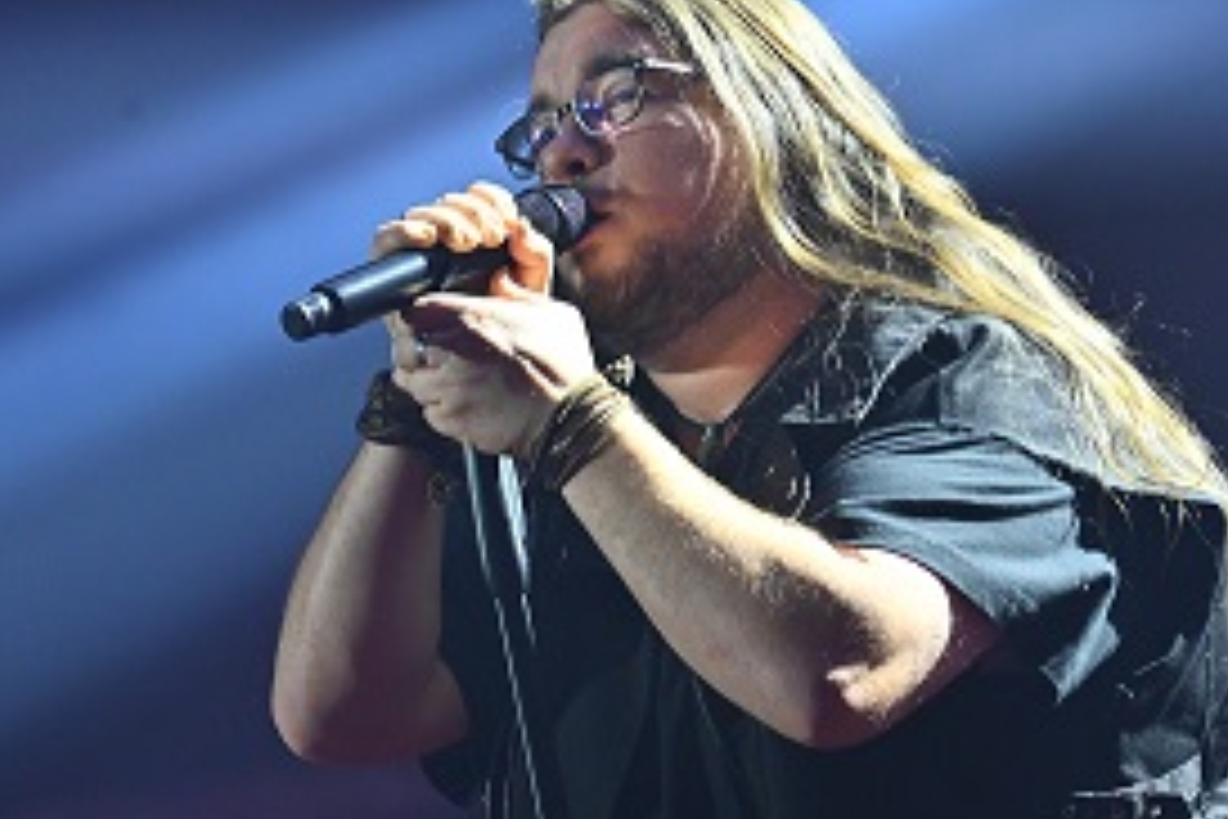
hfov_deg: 4.9
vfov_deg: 3.2
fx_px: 14462
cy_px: 310
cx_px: 596
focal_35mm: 424
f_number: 6.3
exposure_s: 1/200
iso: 3200
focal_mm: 280
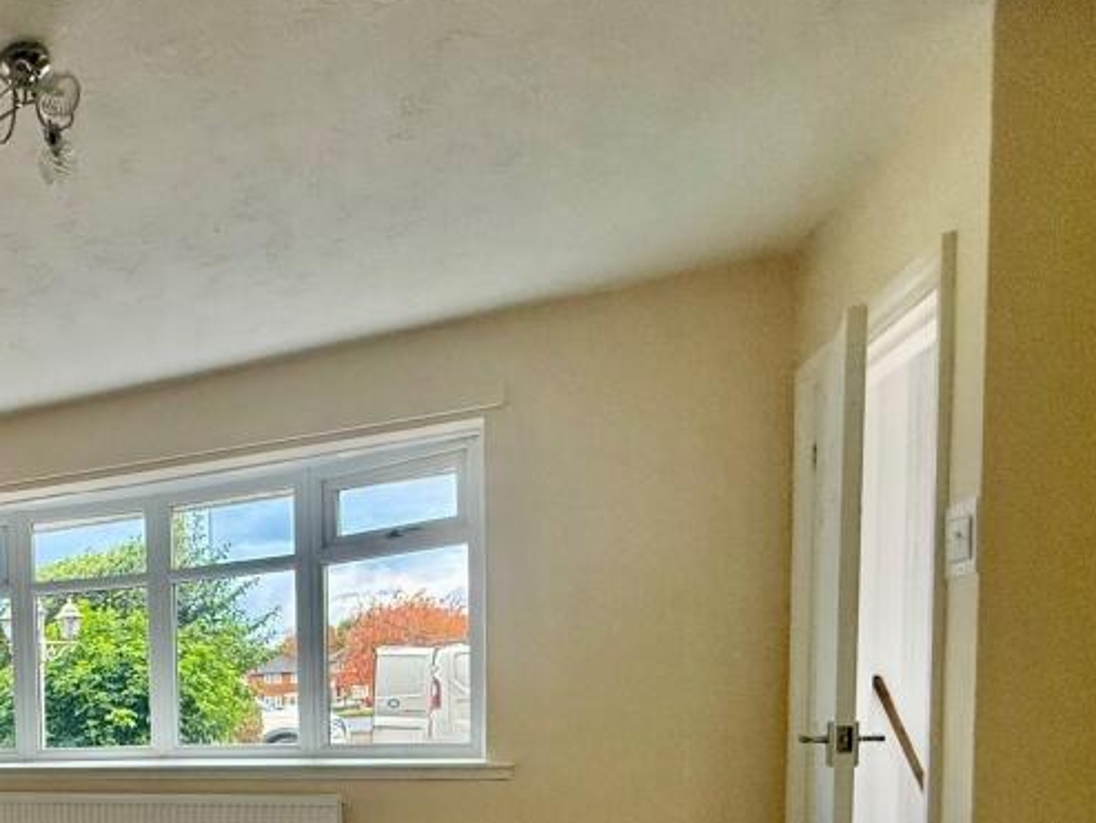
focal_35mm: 29
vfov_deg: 43.3
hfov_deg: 49.4
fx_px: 919
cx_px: -18
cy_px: 768
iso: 200
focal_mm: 2.22
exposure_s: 1/99
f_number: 2.2
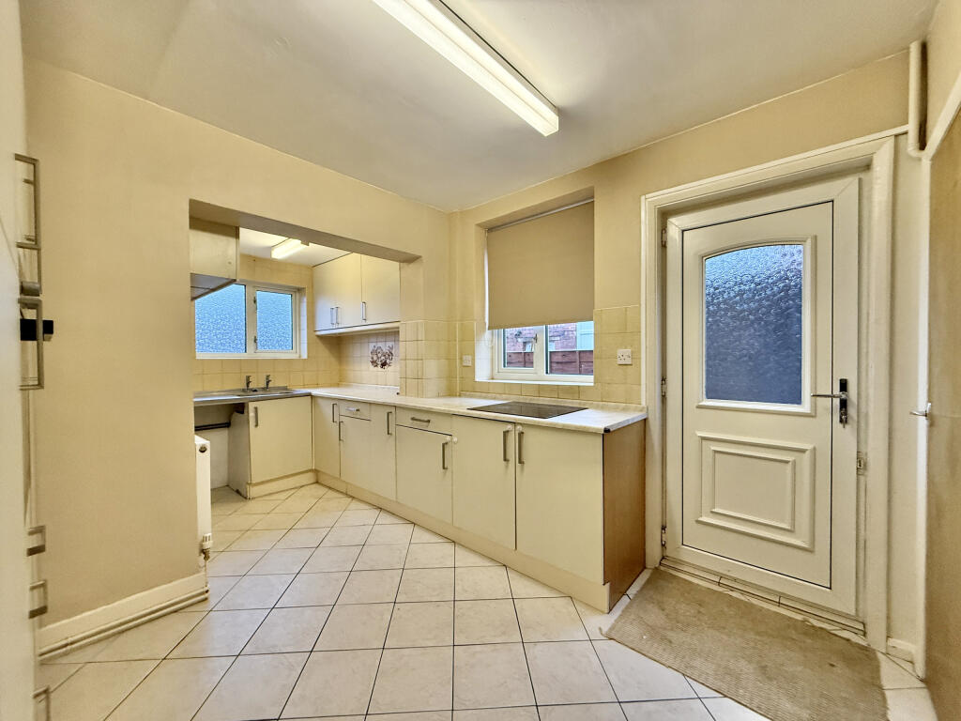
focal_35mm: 14
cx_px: 480
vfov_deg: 85.7
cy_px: 360
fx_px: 389
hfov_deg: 102.1
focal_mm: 2.22
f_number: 2.2
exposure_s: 1/100
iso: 400
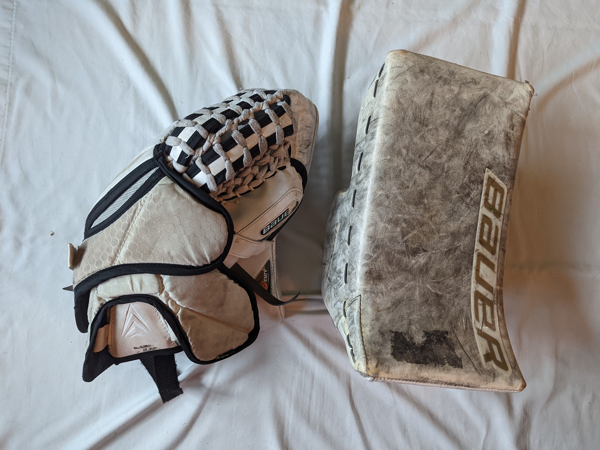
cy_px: 225
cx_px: 300
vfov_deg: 56.8
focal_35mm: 24
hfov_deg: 71.6
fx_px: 416
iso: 612
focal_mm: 6.81
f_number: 1.85
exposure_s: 1/194
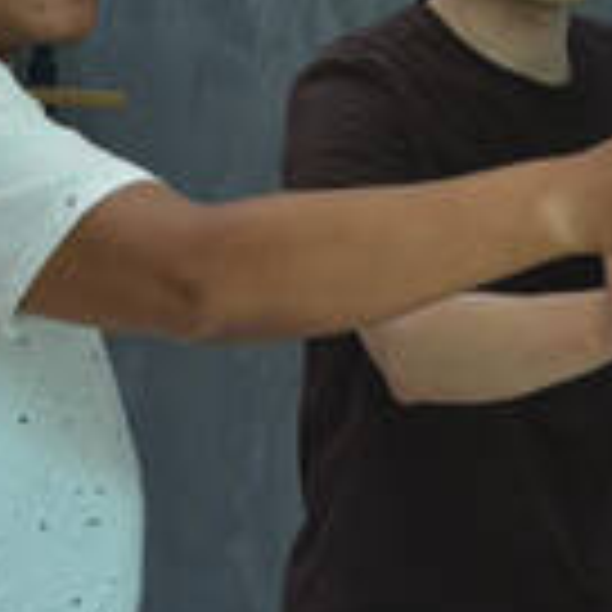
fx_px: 3260
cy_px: 88
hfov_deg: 10.0
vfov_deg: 10.7
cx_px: 1156
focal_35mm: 163
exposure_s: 1/80
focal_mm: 26
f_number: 4.5
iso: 400
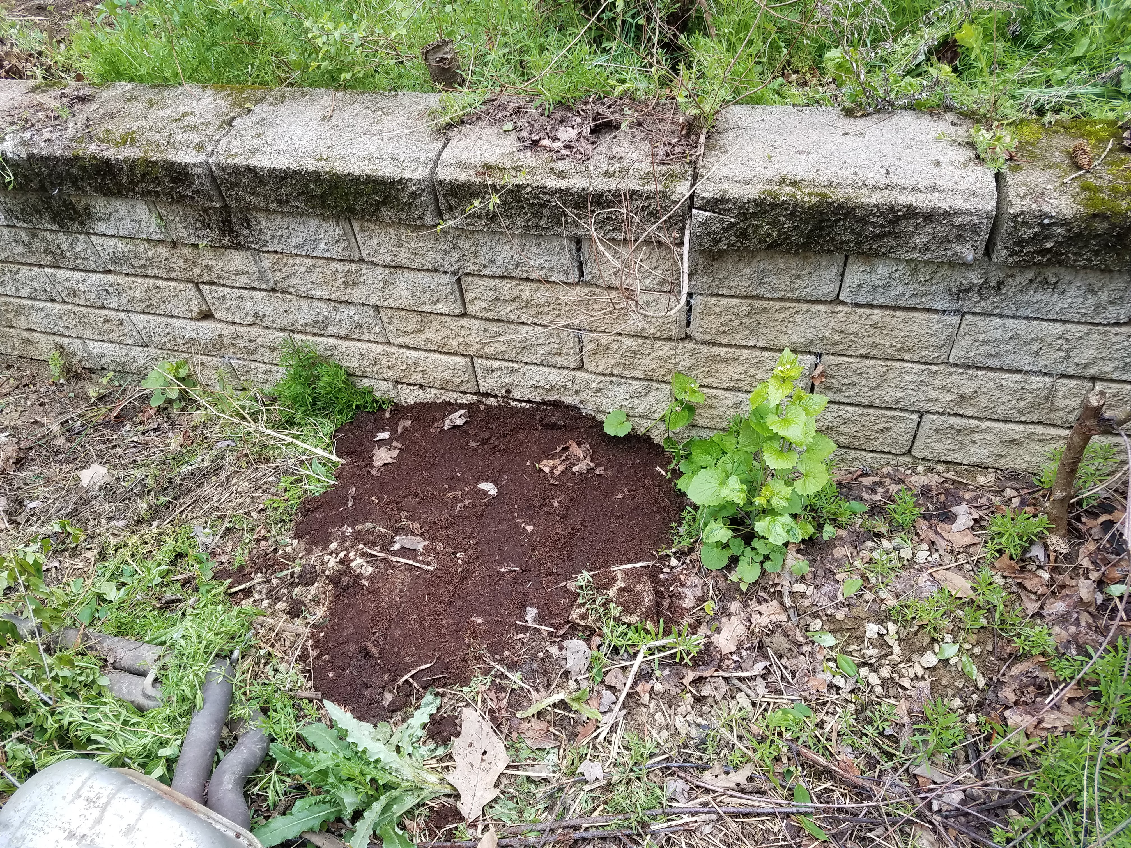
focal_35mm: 26
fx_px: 849
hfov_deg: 67.3
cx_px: 566
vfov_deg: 53.1
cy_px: 424
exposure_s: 1/250
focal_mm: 4.2
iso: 40
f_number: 1.7
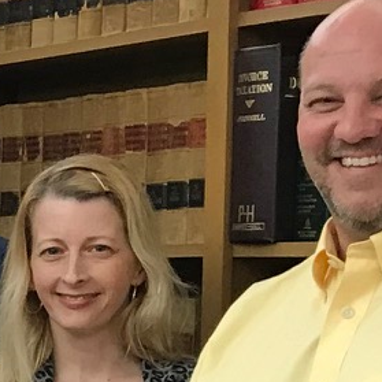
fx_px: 2235
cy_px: 440
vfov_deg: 9.7
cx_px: -459
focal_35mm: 179
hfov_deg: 9.0
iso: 32
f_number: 1.8
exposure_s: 1/24
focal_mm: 3.99
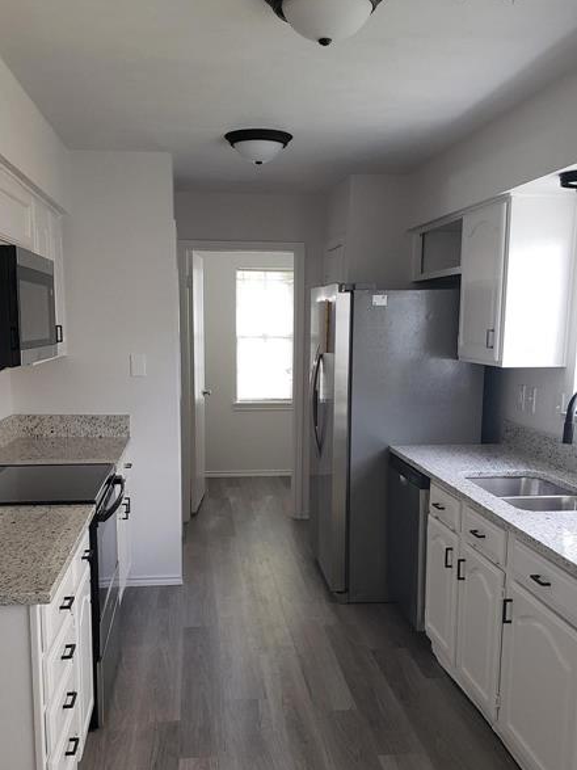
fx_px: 756
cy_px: 458
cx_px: 283
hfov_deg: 41.8
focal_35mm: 34
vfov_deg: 53.6
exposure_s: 1/60
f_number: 2.4
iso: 160
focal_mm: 4.3
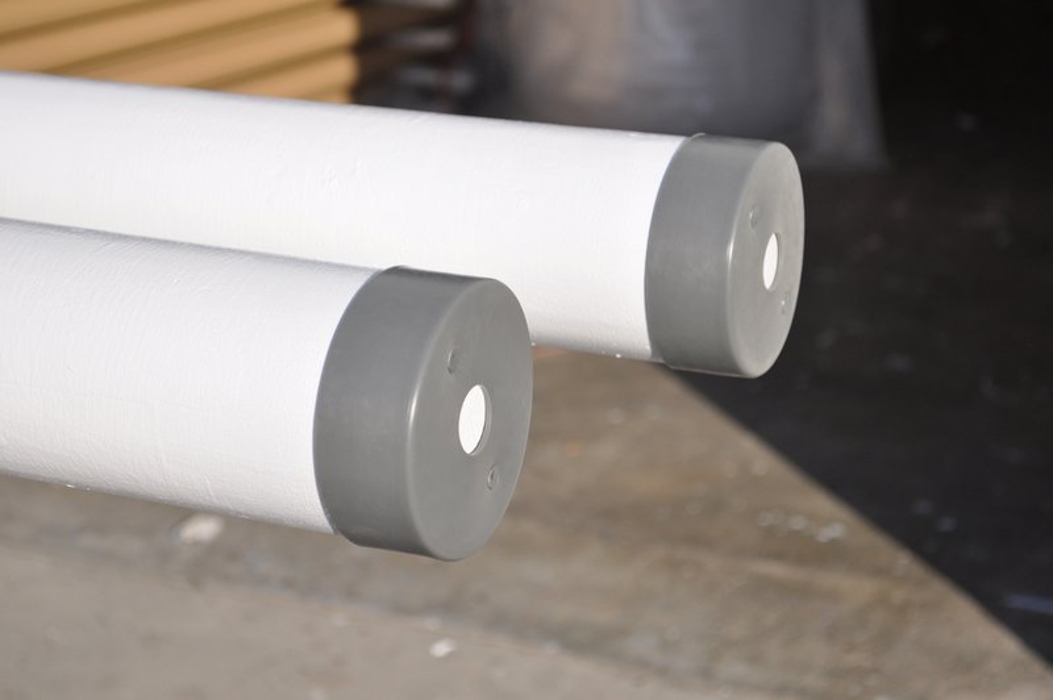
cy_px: 350
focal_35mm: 82
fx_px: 2411
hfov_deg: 24.6
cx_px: 526
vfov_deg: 16.5
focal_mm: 55
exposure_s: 1/1600
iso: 400
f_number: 6.3
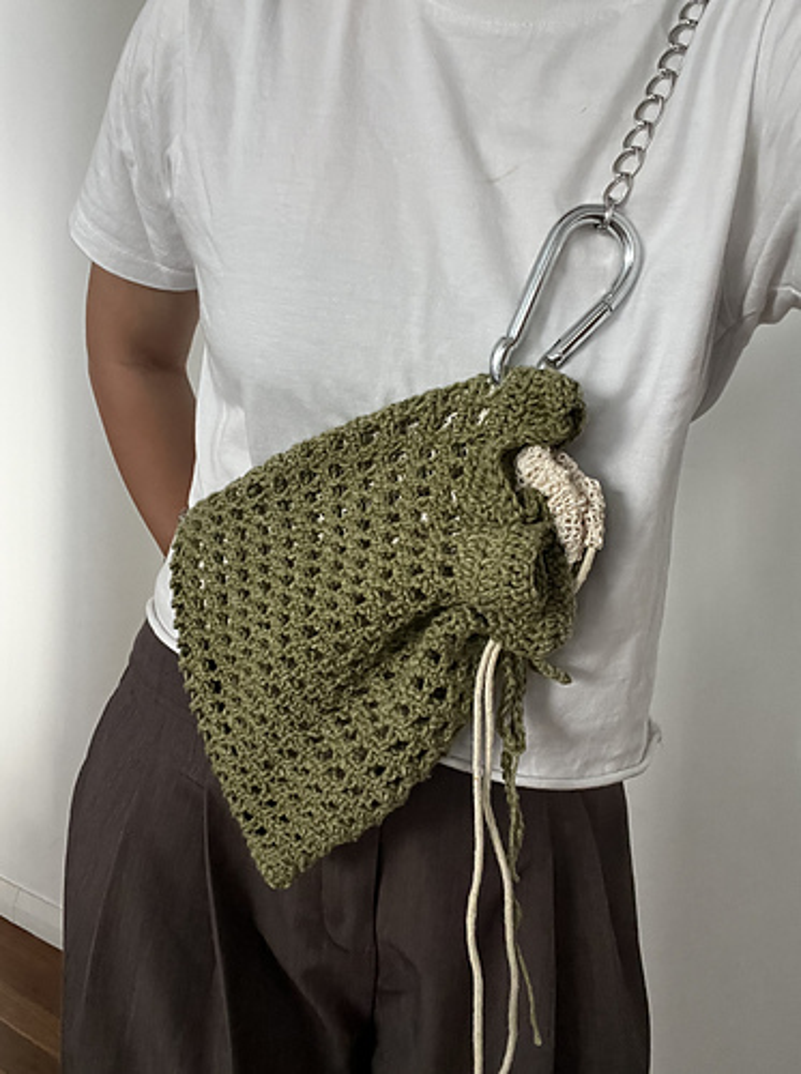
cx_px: 400
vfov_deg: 60.1
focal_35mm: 30
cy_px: 537
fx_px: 929
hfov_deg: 46.7
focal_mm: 2.71
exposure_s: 1/40
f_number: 2.2
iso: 400
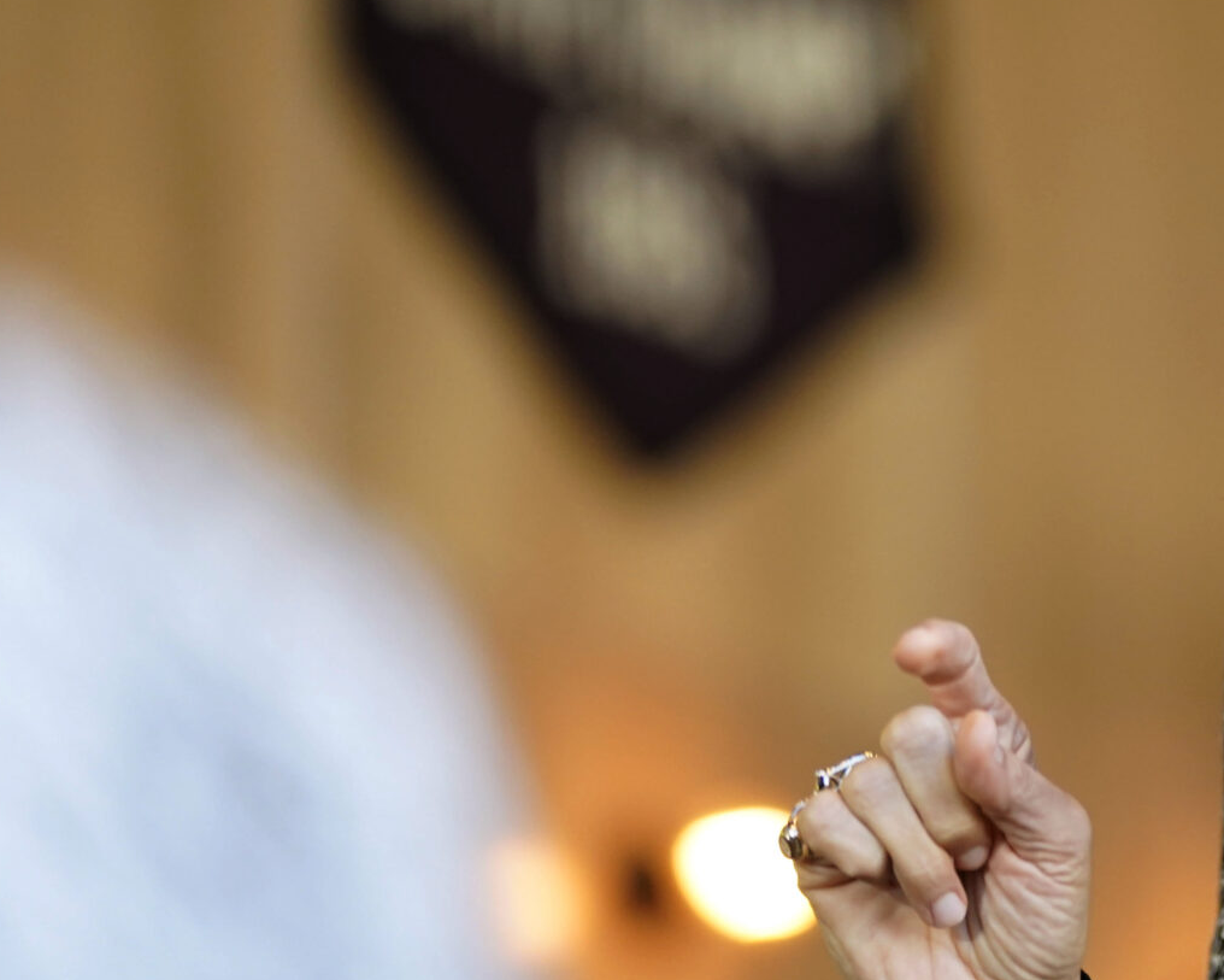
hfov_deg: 6.3
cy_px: 152
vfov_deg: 5.1
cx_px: 1534
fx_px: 11050
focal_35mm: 305
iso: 1250
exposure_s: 1/400
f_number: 2.8
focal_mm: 129
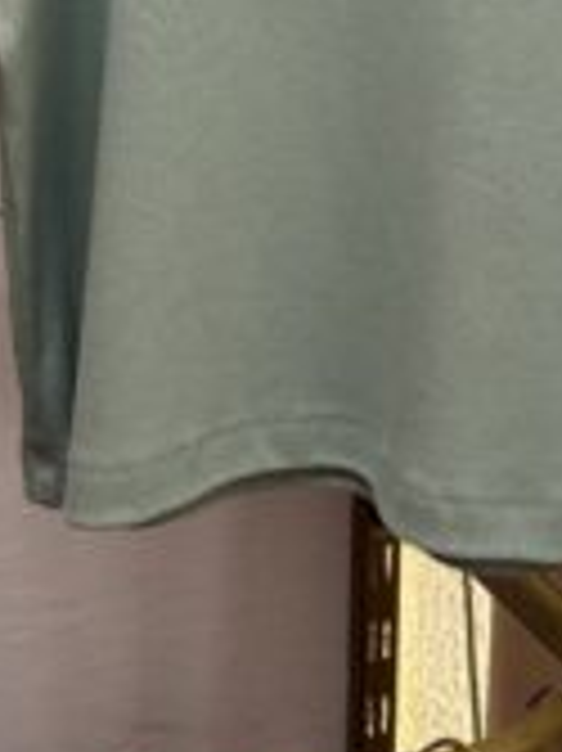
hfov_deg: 23.2
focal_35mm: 62
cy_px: -162
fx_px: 1344
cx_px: 463
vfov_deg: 27.3
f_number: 1.78
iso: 320
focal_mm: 6.76
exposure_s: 1/60
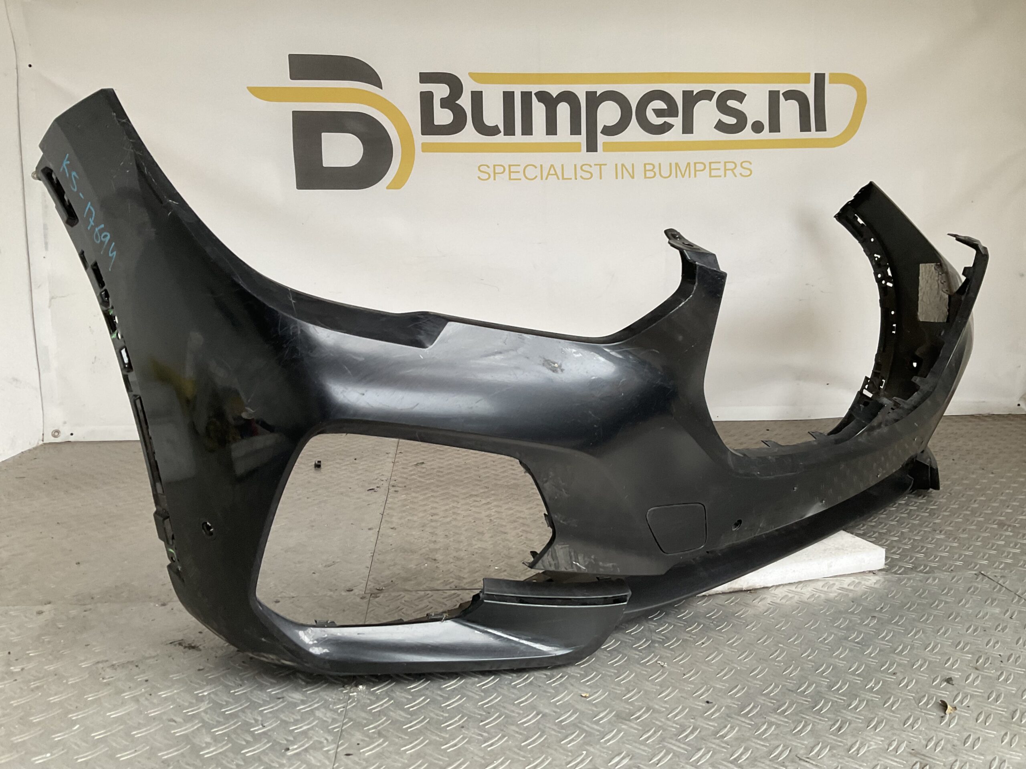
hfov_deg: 61.7
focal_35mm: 29
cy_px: 384
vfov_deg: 48.2
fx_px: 860
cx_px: 513
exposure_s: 1/50
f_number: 1.8
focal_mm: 3
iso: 64
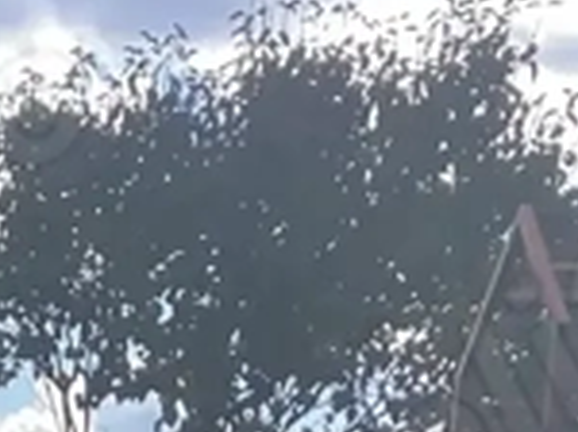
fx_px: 3117
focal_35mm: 187
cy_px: 1408
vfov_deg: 6.9
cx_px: -778
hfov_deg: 9.5
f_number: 1.8
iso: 32
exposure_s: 1/585
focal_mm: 3.99
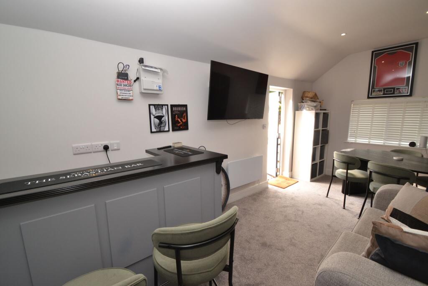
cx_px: 214
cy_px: 143
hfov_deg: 100.4
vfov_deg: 77.3
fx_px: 178
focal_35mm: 15
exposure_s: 1/125
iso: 400
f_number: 5.6
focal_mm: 10
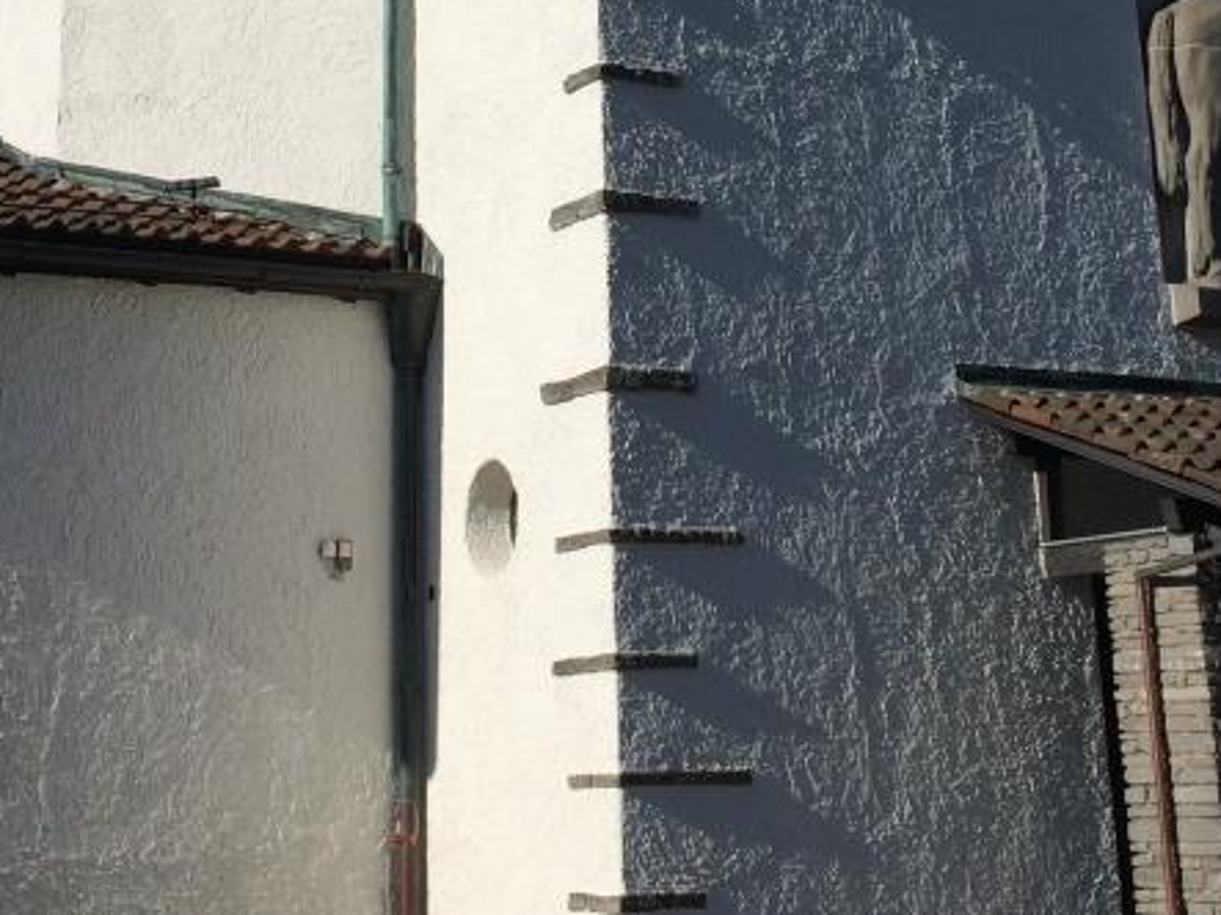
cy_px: 30
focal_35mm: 67
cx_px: 642
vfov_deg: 21.3
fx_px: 2363
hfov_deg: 29.0
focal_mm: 4.15
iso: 32
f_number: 2.2
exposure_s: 1/4566
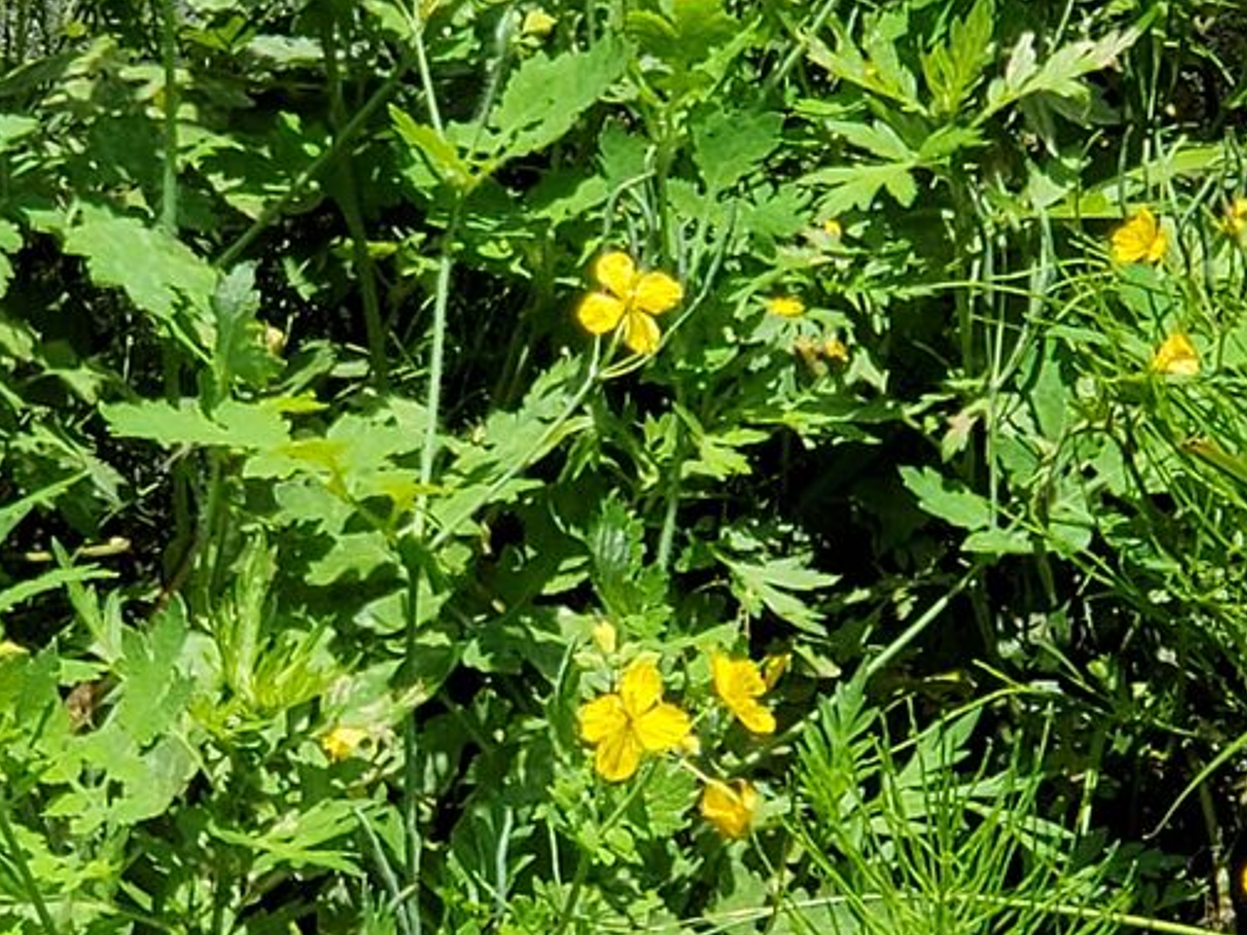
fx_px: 2233
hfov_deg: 31.2
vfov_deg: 23.6
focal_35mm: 62
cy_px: 536
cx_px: 535
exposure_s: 1/769
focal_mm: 6
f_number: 2.4
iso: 50
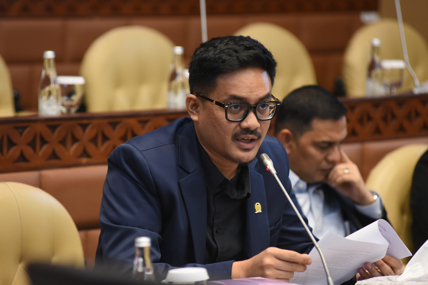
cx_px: 214
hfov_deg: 10.3
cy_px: 142
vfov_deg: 6.9
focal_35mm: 200
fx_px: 2378
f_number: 4
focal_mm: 200
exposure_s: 1/125
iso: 3200
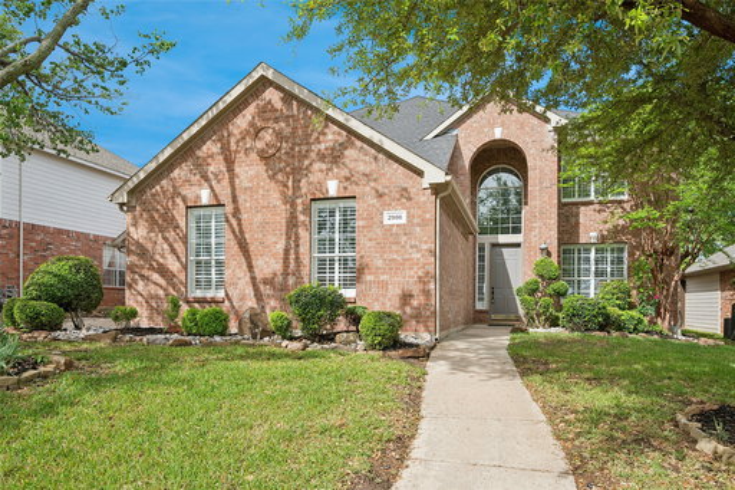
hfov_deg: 77.3
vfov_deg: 56.1
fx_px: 459
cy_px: 245
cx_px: 368
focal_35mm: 22
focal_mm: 22.5
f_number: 8
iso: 250
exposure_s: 1/100
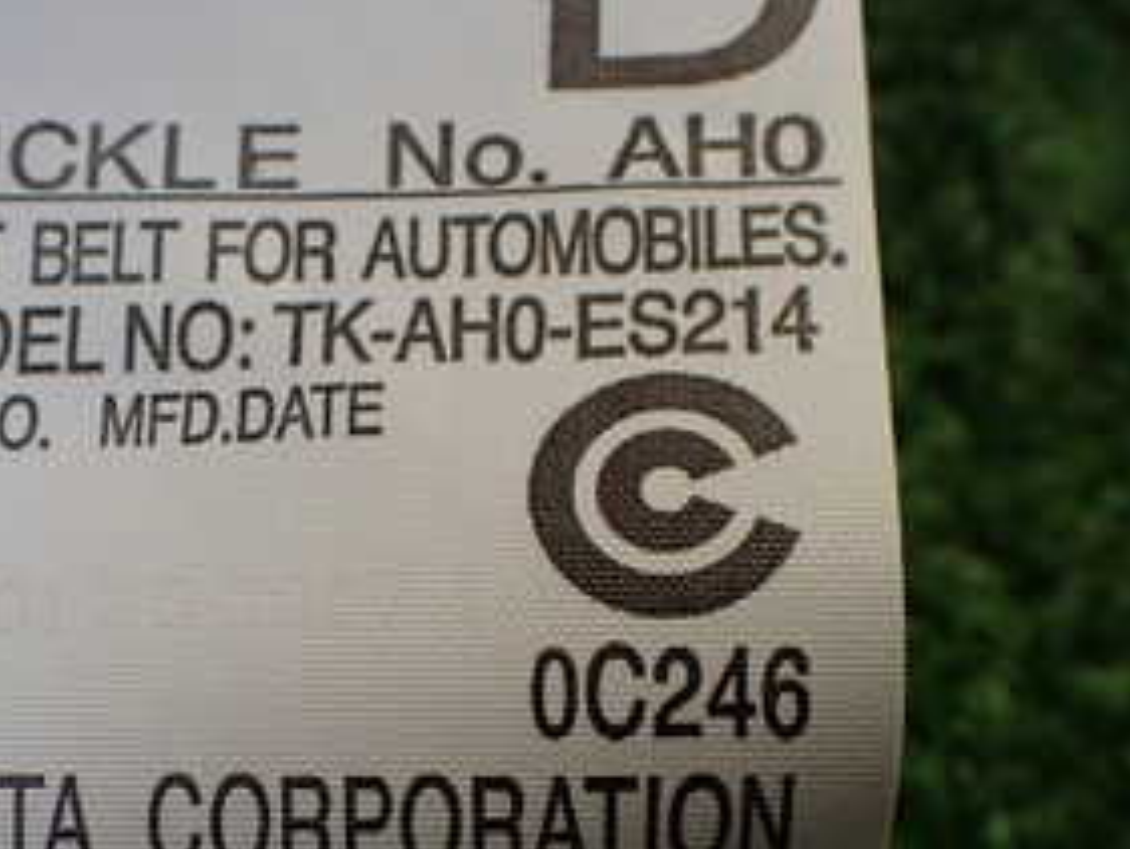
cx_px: 286
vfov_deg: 22.7
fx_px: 2090
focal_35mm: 64
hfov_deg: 29.8
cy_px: 632
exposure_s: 1/160
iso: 100
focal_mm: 5.4
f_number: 3.2
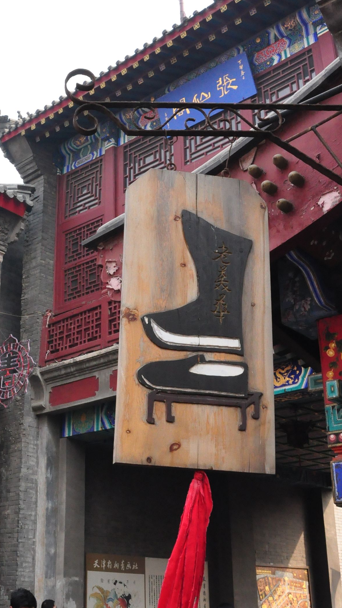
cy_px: 239
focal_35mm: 47
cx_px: 60
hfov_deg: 24.9
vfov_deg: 43.5
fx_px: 758
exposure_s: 1/400
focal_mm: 18
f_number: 9
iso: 1400
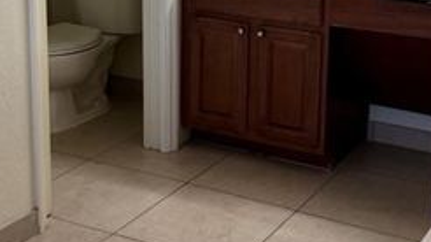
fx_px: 857
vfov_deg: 15.8
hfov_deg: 28.2
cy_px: -2
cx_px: 253
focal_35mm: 75
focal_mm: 6.76
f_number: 1.78
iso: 160
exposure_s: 1/120
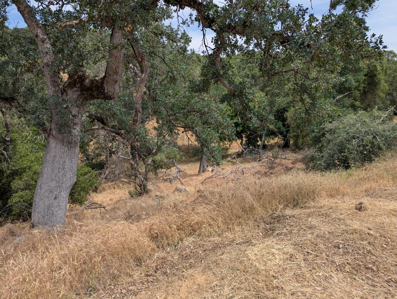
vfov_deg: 56.9
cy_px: 150
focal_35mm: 24
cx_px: 198
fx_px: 276
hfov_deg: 71.5
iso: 41
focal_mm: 6.81
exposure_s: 1/1855
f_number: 1.85
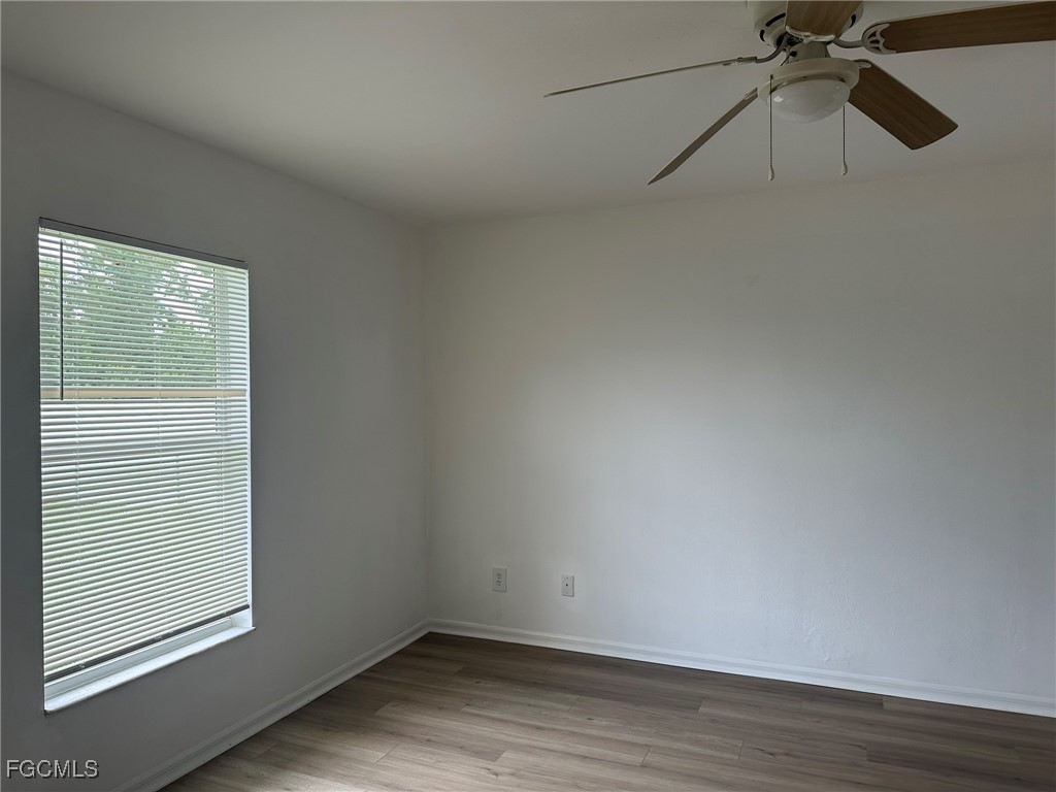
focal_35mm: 24
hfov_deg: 71.6
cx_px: 528
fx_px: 732
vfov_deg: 56.8
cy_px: 396
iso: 80
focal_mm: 6.86
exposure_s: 1/166
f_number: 1.78
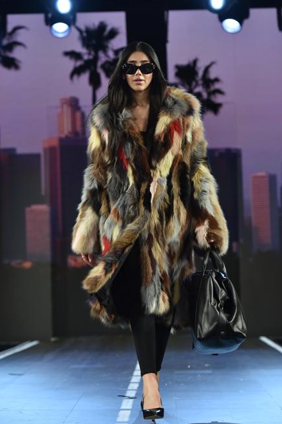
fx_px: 1527
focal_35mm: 130
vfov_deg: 15.8
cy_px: 205
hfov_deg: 10.5
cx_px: 139
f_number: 3.5
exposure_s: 1/400
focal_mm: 116
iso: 640
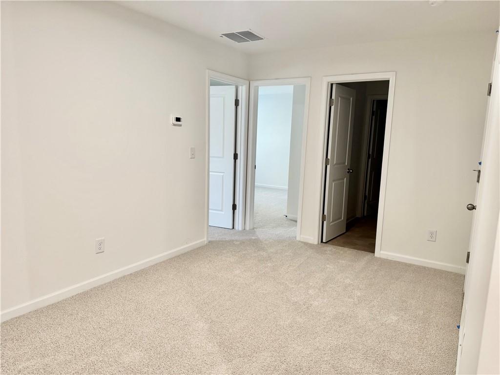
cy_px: 188
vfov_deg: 56.8
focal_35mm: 24
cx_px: 250
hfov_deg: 71.6
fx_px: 347
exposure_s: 1/60
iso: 160
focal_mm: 6.76
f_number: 1.78
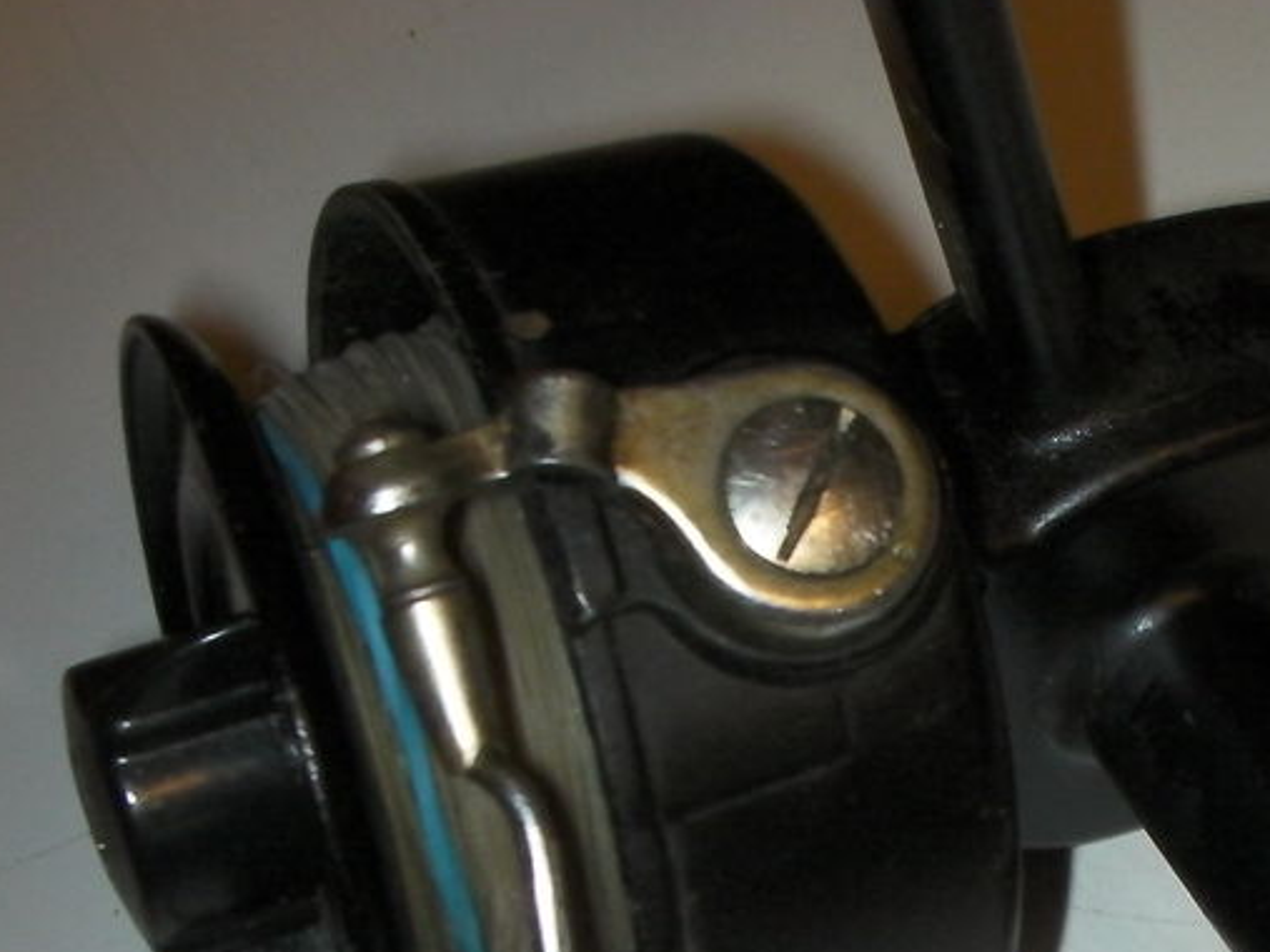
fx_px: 2751
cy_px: 727
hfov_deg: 25.3
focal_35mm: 75
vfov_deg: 19.5
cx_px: 1102
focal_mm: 6.3
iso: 200
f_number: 5.6
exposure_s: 1/30
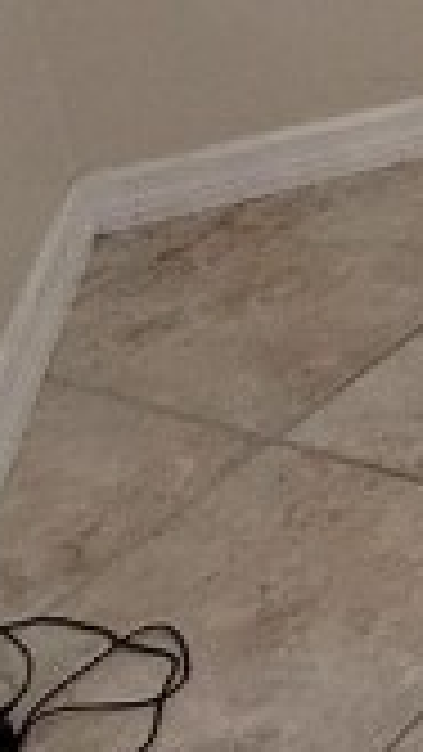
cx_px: 1480
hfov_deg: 9.1
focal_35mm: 87
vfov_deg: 20.6
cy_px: -396
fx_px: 1734
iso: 320
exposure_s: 1/30
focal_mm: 1.74
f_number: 2.2
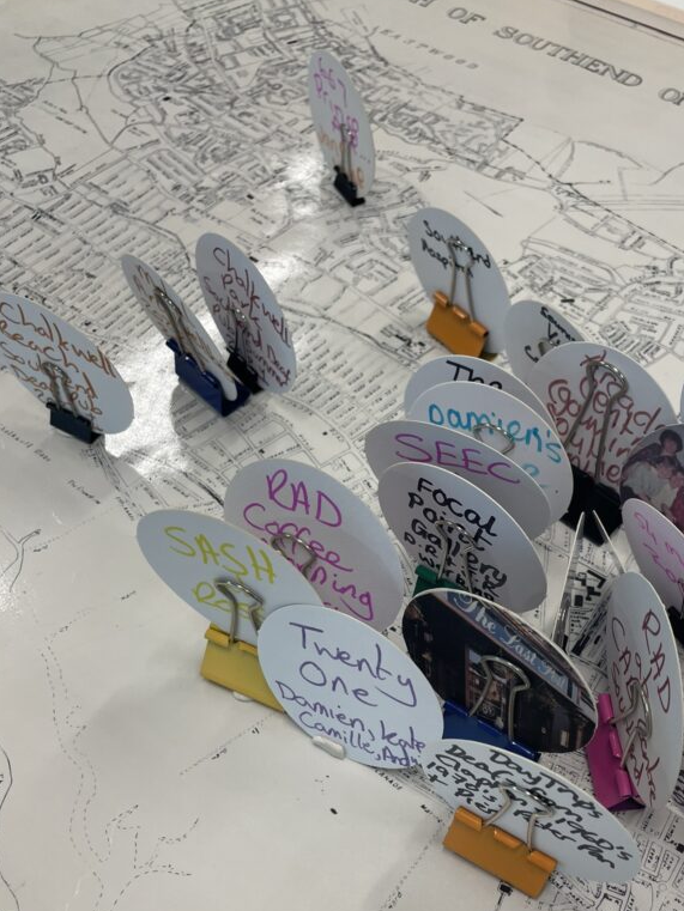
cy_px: 545
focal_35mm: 35
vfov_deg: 52.3
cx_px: 455
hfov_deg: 40.2
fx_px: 922
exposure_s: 1/100
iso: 50
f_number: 1.6
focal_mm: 4.2
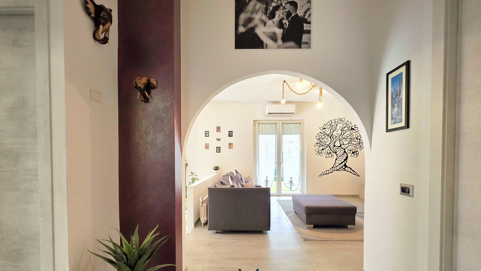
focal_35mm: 15
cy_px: 164
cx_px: 249
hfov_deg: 102.9
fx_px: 191
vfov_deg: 69.8
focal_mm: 2.2
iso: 250
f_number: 1.9
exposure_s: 1/101
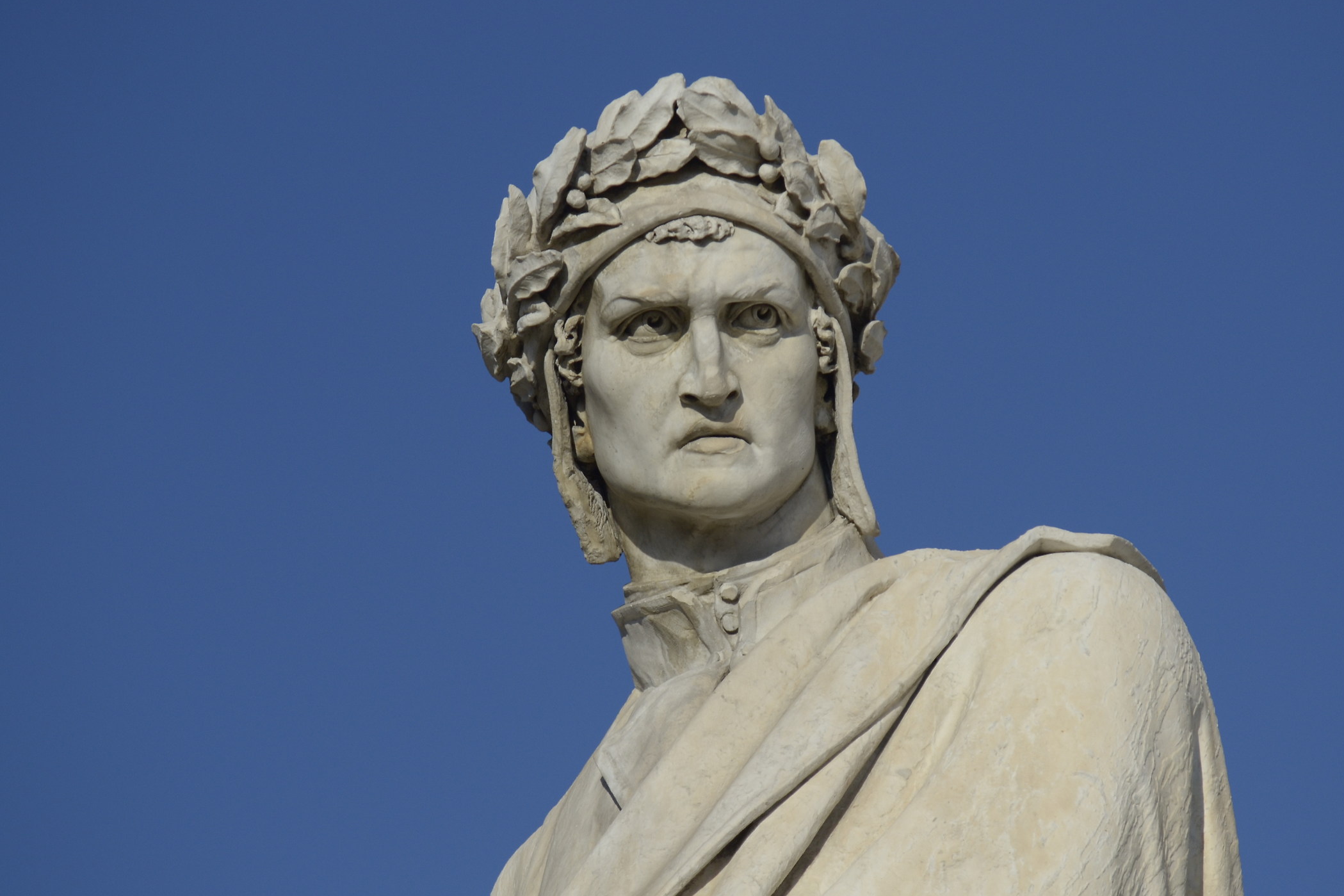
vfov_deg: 4.0
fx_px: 12803
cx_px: 738
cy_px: 424
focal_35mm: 343
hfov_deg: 6.0
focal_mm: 200
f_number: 8
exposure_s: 1/400
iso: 200
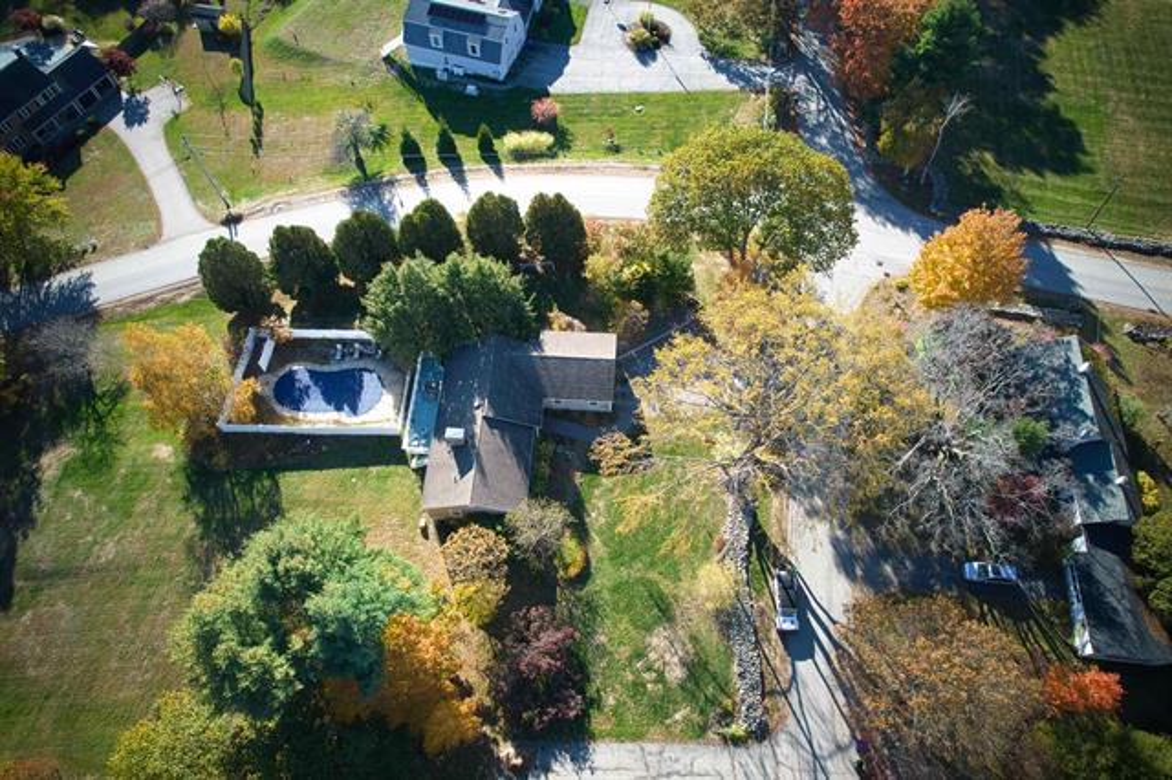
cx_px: 586
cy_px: 390
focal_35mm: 22
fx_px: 716
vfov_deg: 57.2
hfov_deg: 78.6
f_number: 2.8
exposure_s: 1/120
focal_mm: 8.38
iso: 100
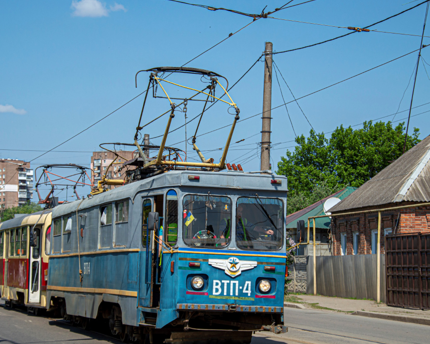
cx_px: 204
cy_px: 178
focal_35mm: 99
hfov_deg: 19.4
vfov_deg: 15.5
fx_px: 1259
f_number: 5.6
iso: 100
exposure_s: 1/640
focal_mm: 48
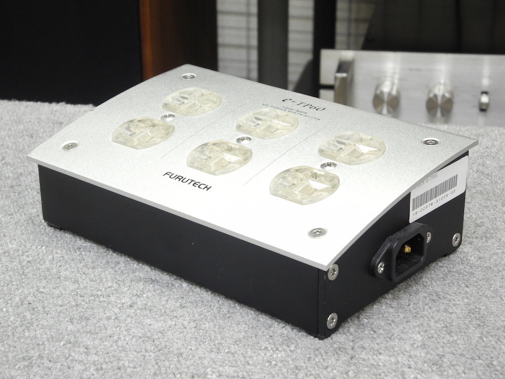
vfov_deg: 19.4
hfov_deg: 25.7
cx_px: 252
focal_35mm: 76
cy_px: 190
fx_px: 1109
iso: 400
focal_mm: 16.3
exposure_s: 1/24.5
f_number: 4
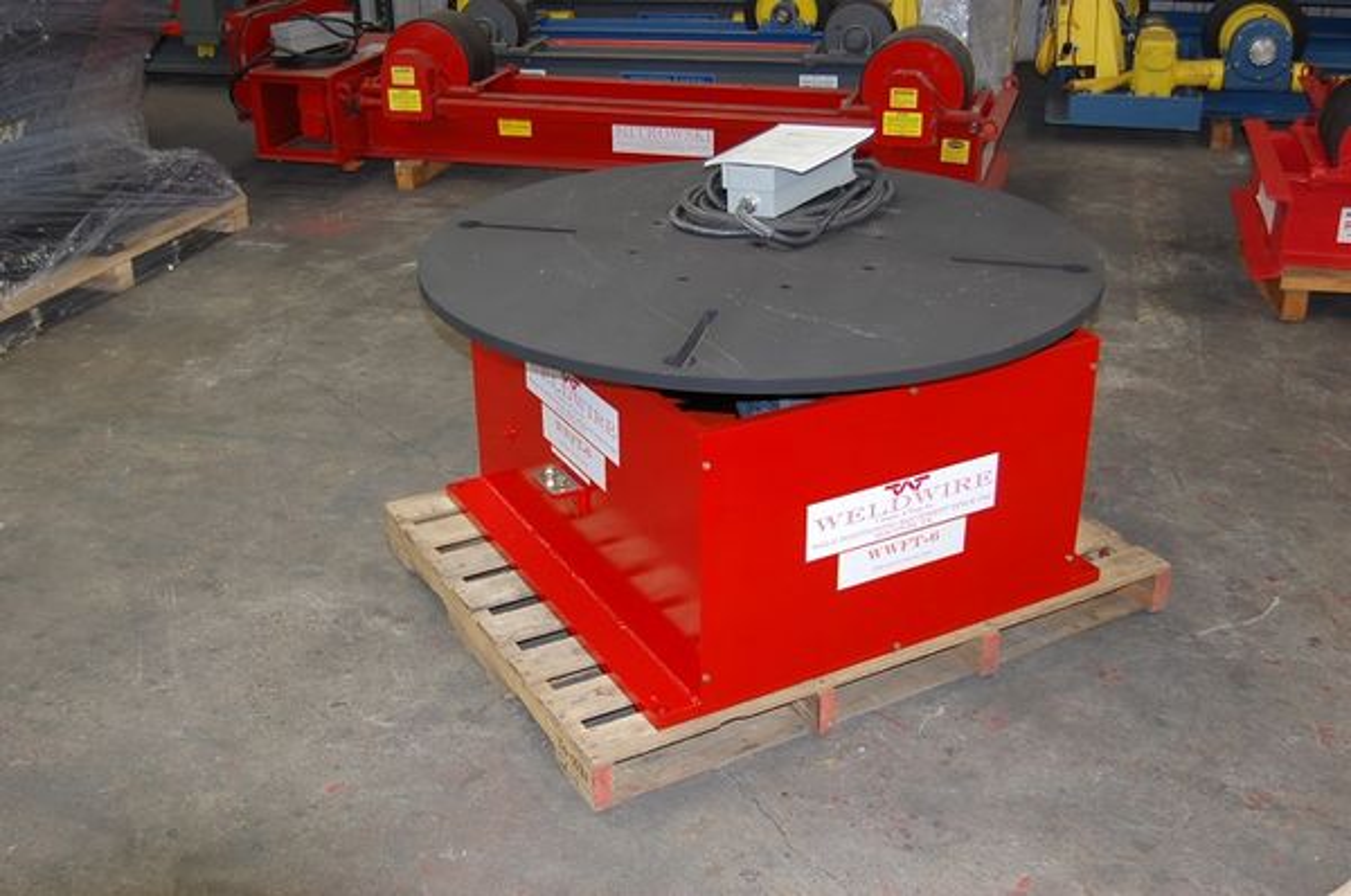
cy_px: 448
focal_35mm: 39
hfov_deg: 49.6
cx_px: 676
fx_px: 1461
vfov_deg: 34.1
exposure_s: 1/60
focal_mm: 26
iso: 400
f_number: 4.2
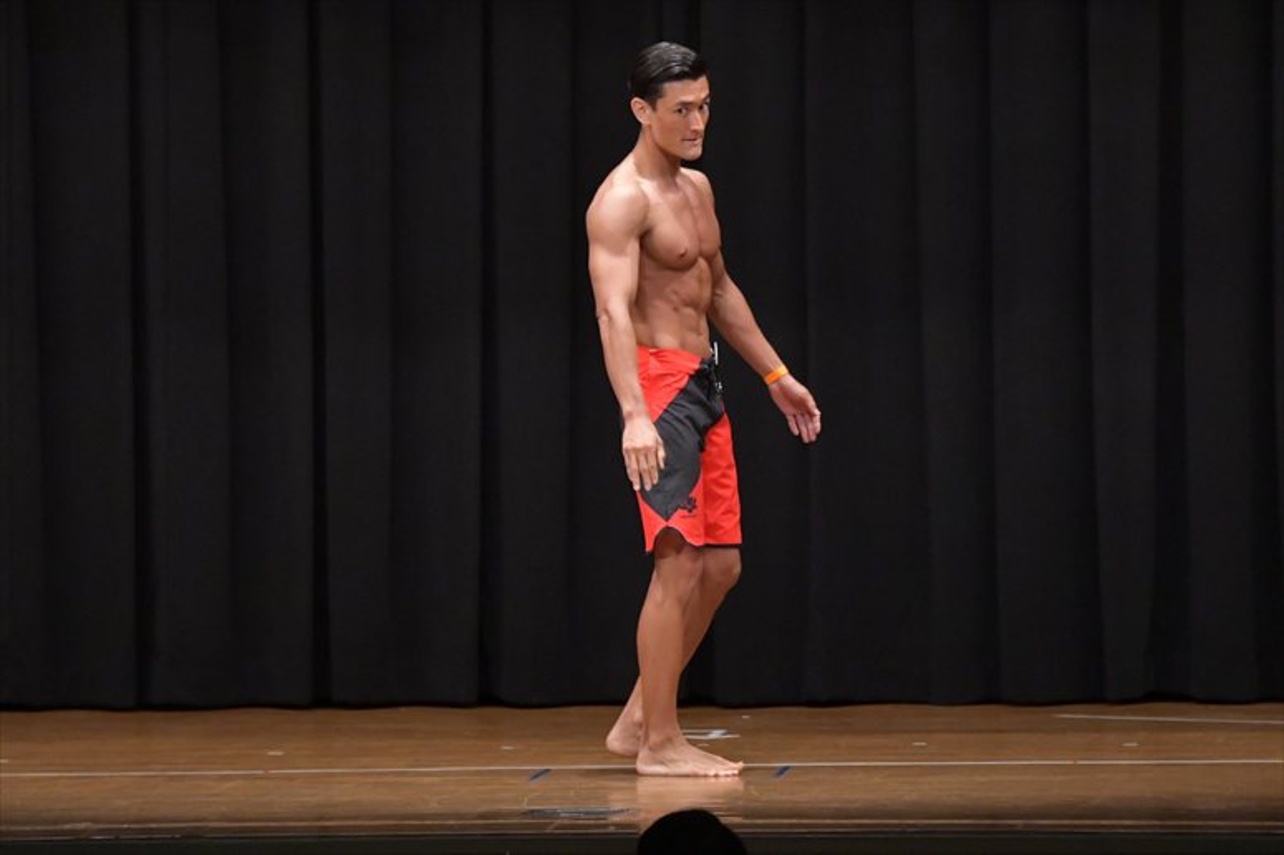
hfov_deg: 9.2
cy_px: 428
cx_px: 642
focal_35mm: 225
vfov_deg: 6.1
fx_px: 8021
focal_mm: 150
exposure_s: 1/400
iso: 6400
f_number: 5.6
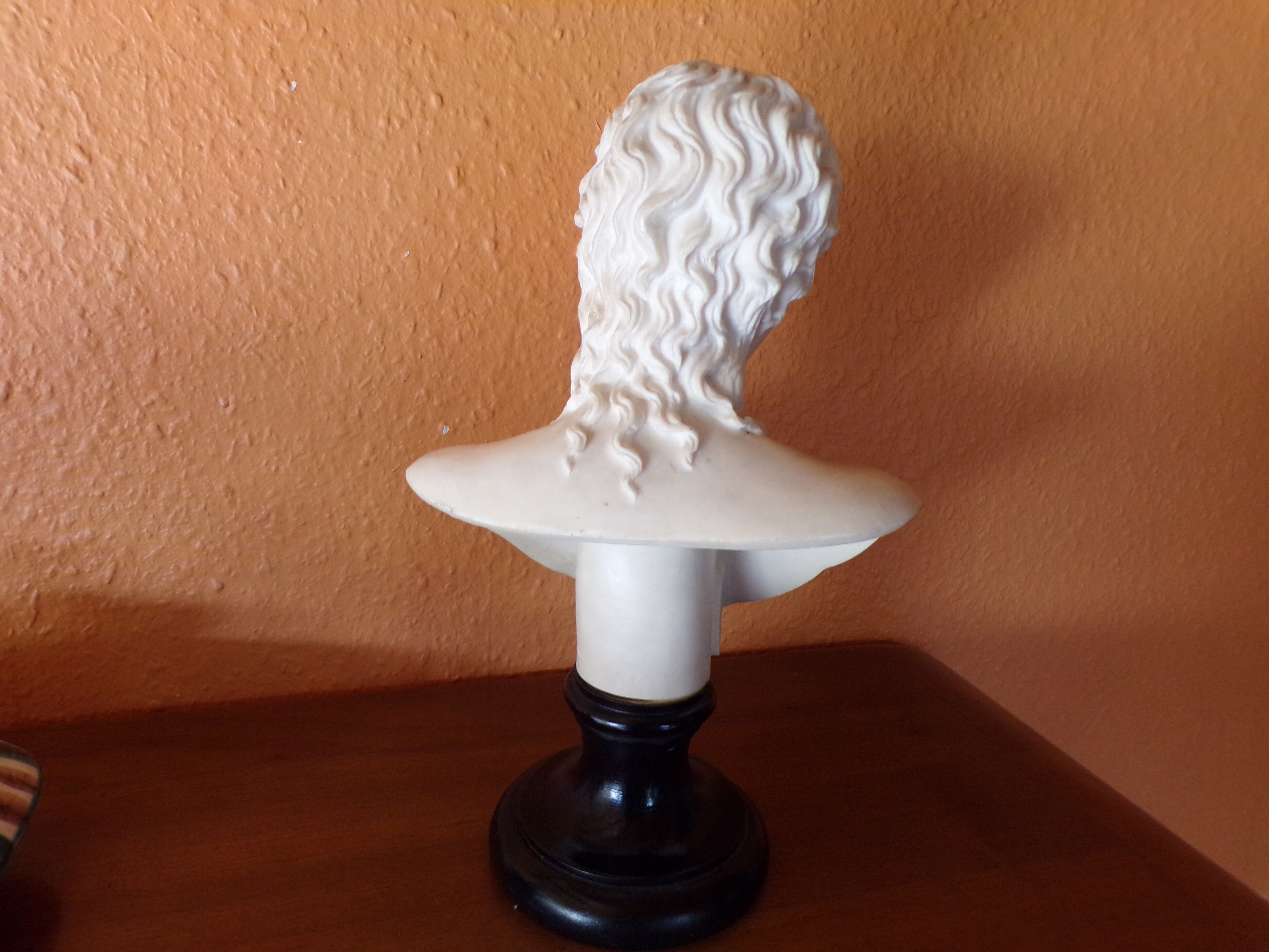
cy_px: 476
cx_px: 634
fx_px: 880
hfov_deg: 71.6
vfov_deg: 56.8
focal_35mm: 24
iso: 200
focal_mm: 4.3
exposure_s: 1/20
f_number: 3
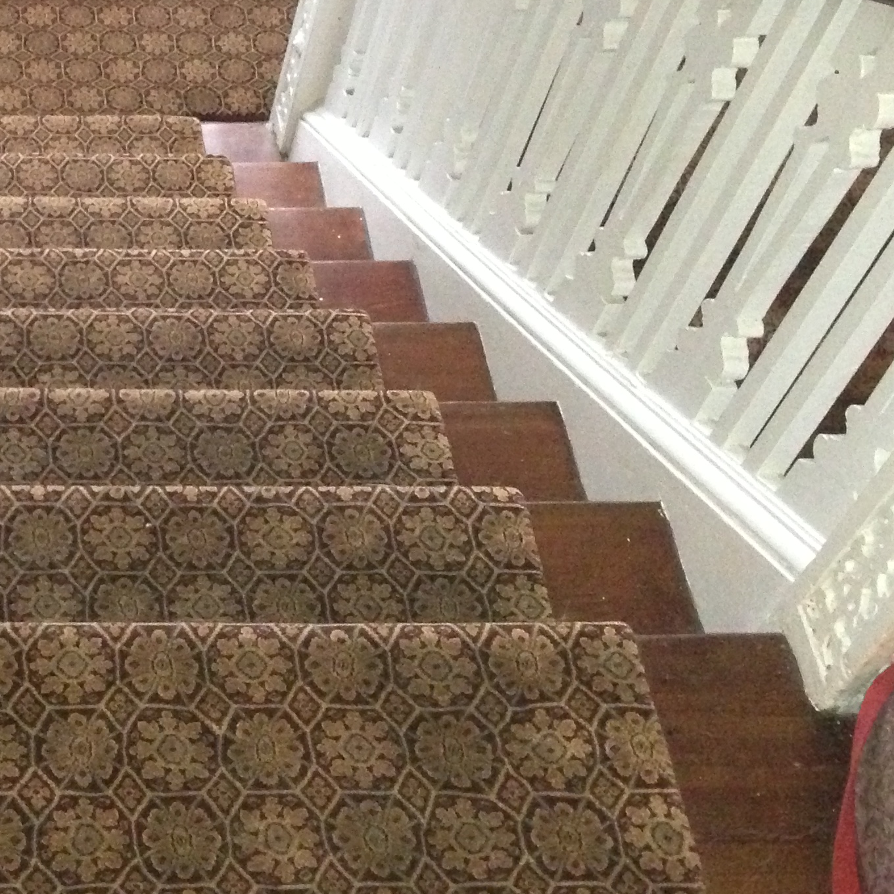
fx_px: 2045
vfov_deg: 24.6
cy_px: 387
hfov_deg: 23.3
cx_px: -63
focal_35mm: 70
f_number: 2.4
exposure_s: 1/16
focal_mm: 4.13
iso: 640
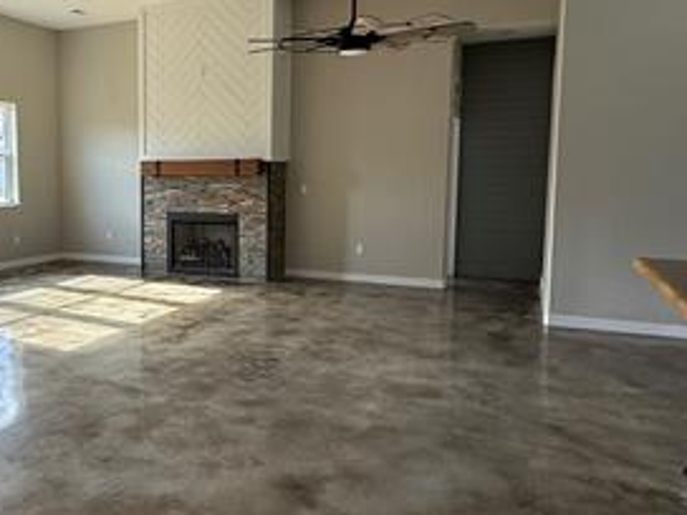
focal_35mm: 33
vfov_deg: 42.9
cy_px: 237
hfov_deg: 52.7
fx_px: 655
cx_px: 164
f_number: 2.2
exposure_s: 1/99
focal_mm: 2.22
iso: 160
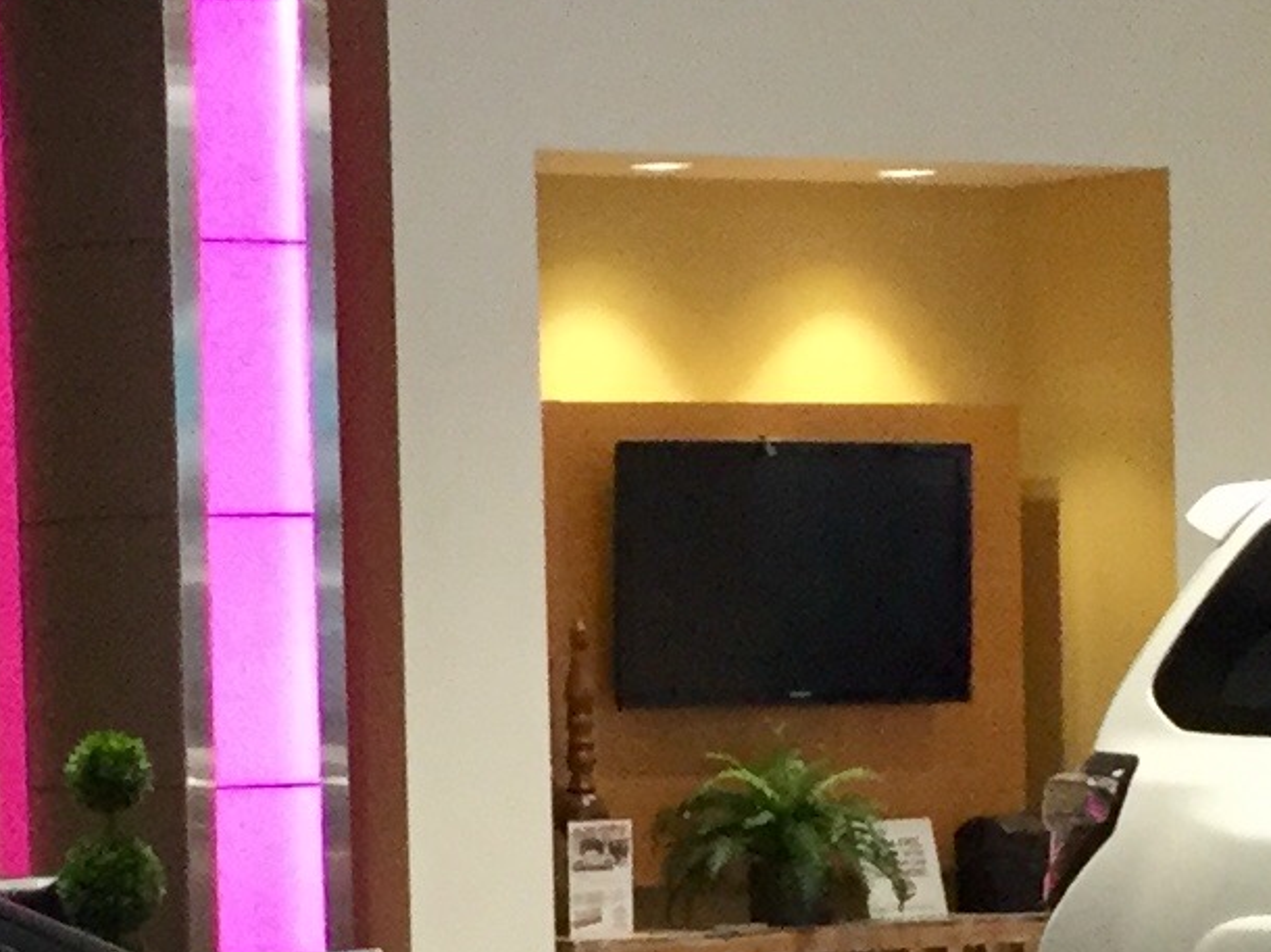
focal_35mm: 166
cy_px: 1254
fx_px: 6093
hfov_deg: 11.9
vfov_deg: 8.8
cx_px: 625
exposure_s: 1/30
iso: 100
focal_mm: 3.3
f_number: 2.4
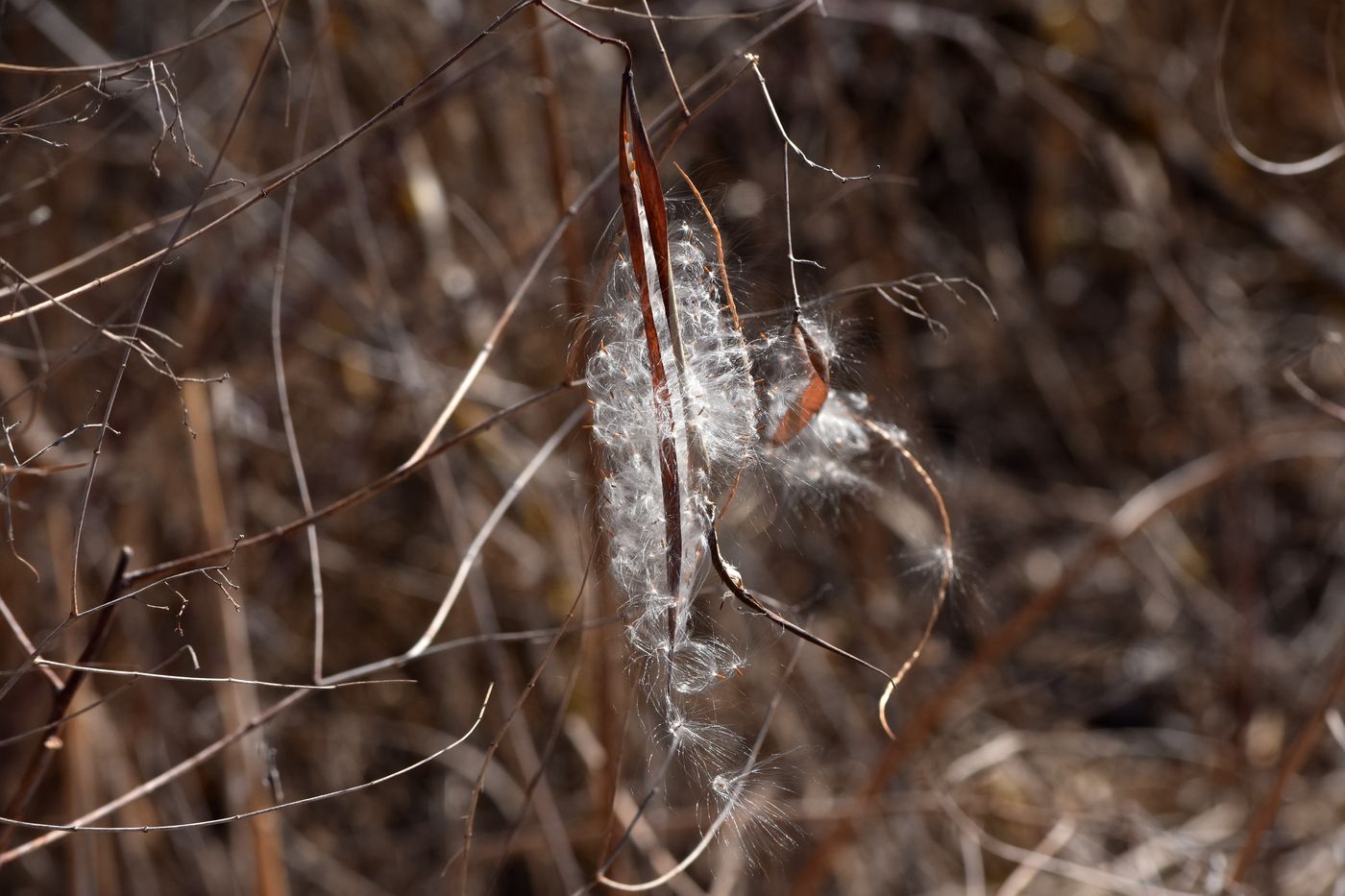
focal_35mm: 150
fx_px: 5603
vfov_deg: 9.1
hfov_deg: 13.7
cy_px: 448
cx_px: 672
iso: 250
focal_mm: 100
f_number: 9
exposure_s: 1/1000
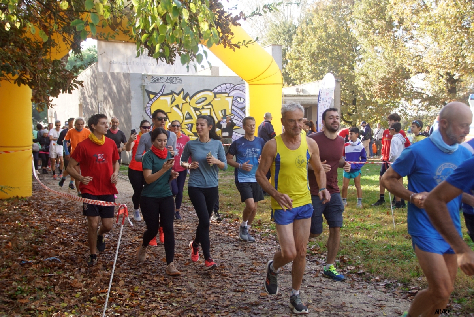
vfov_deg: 25.8
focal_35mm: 52
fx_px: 692
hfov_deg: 37.8
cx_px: 237
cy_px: 158
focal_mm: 35
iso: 400
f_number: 4.5
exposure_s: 1/320
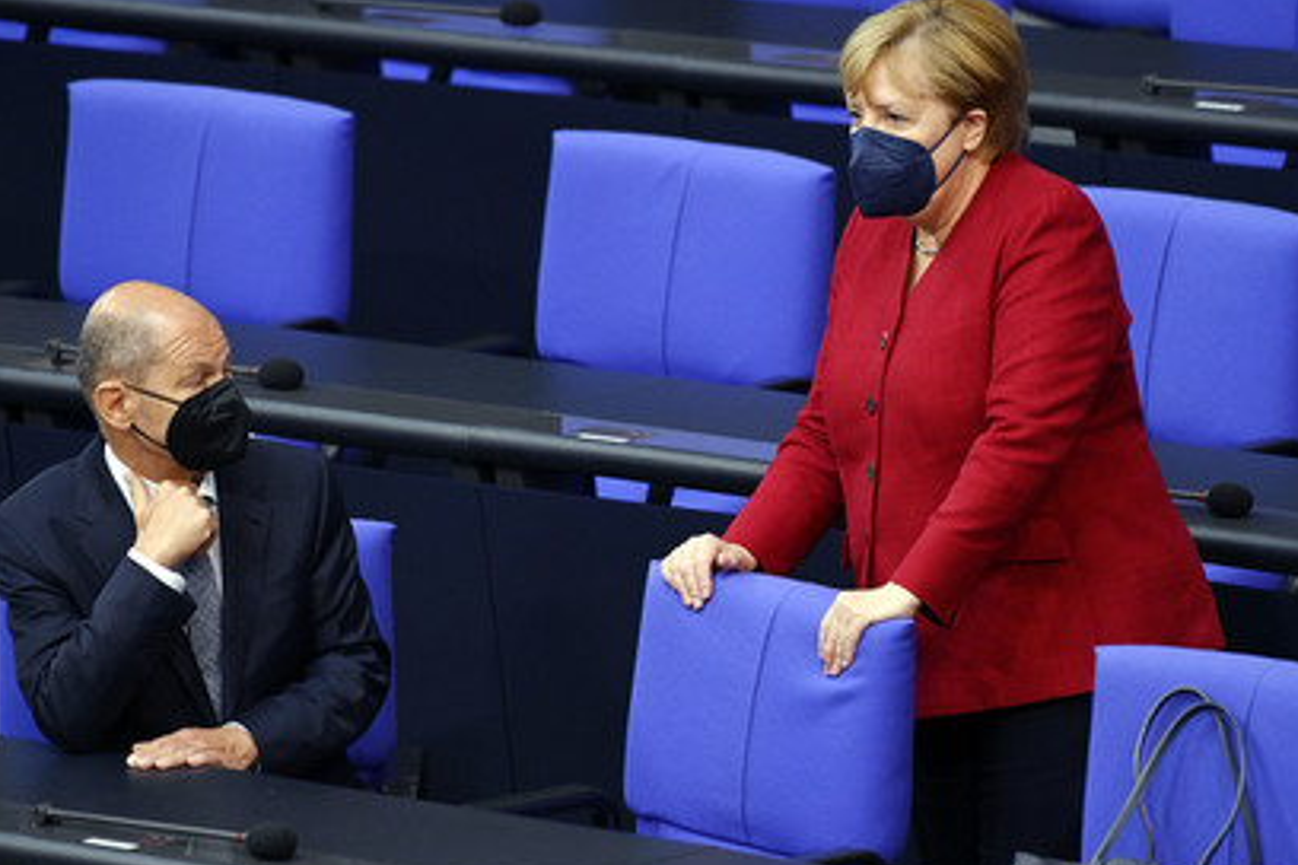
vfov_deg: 3.0
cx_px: 708
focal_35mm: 453
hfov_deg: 4.6
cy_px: 445
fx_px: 16332
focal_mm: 410
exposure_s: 1/320
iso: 5000
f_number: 5.6
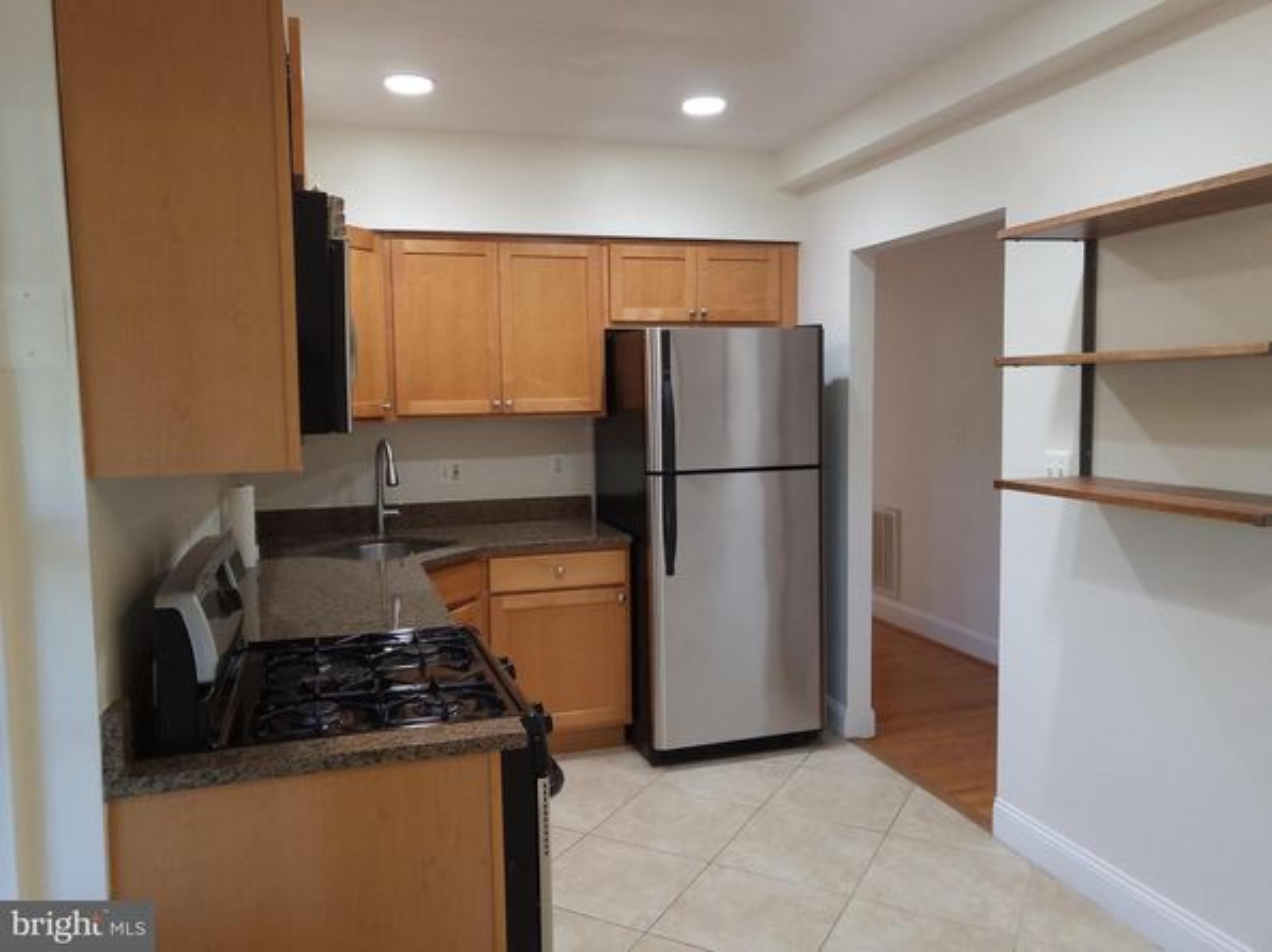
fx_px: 955
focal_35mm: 26
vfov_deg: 53.0
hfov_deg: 67.3
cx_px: 636
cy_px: 476
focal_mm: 4.25
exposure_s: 1/60
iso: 200
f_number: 1.8
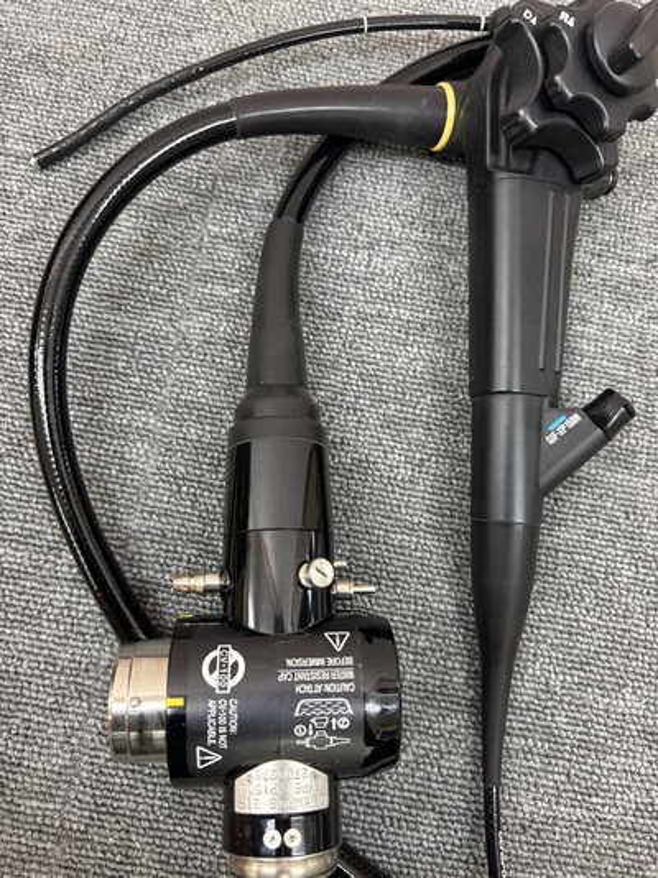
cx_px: 329
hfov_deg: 53.0
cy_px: 439
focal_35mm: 26
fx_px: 659
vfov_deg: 67.3
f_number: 1.6
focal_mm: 5.96
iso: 125
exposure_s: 1/60
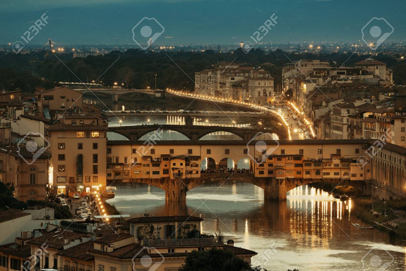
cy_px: 136
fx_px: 2932
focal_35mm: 260
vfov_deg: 5.3
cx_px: 203
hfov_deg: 7.9
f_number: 8
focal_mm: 260
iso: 200
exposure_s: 1
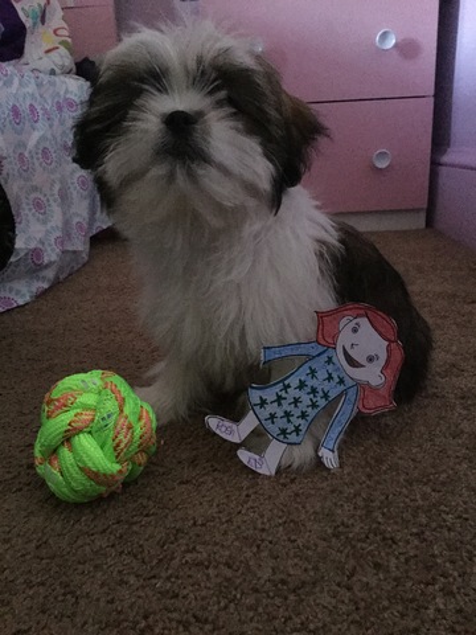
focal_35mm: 31
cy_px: 318
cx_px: 238
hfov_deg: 45.4
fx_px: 568
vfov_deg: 58.4
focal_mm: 3.3
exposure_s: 1/15
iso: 800
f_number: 2.4
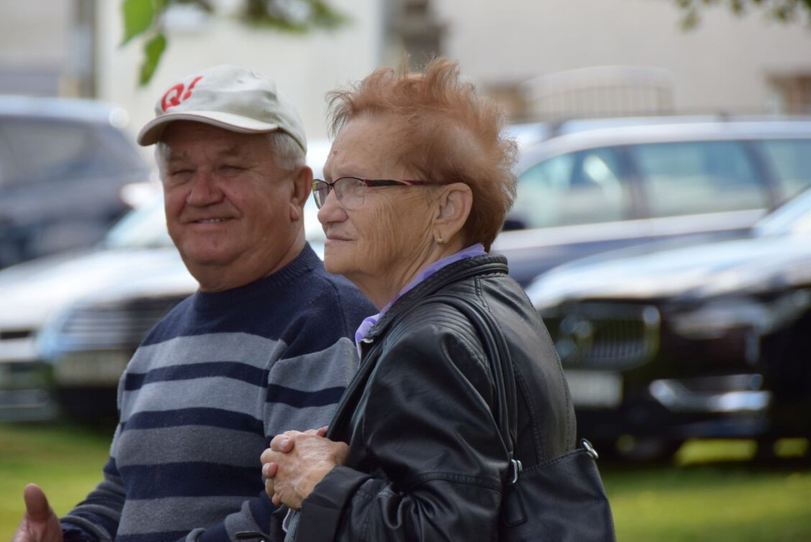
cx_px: 361
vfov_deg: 4.1
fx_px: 7575
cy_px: 266
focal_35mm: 336
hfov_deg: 6.1
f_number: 5.6
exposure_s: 1/400
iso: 400
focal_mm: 200
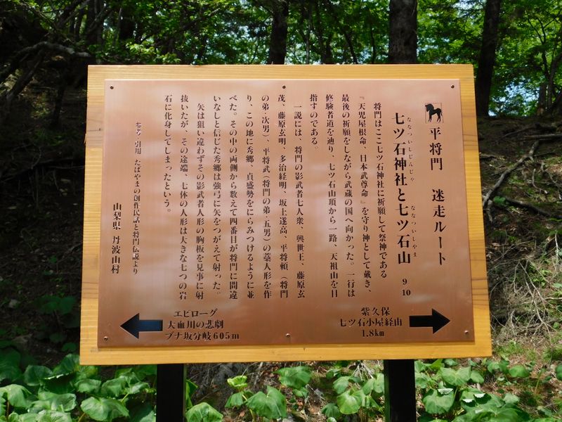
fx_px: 584
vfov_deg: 39.7
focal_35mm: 36
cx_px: 281
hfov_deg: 51.4
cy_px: 211
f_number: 3.5
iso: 125
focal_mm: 6.3
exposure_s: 1/500
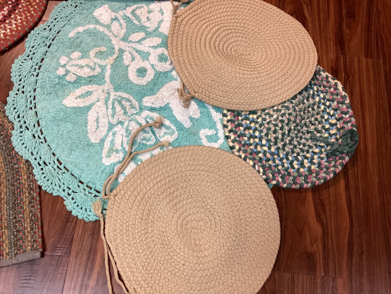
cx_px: 196
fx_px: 350
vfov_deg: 45.4
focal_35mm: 31
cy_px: 147
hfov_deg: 58.3
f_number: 2.4
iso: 200
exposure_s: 1/60
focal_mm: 3.3
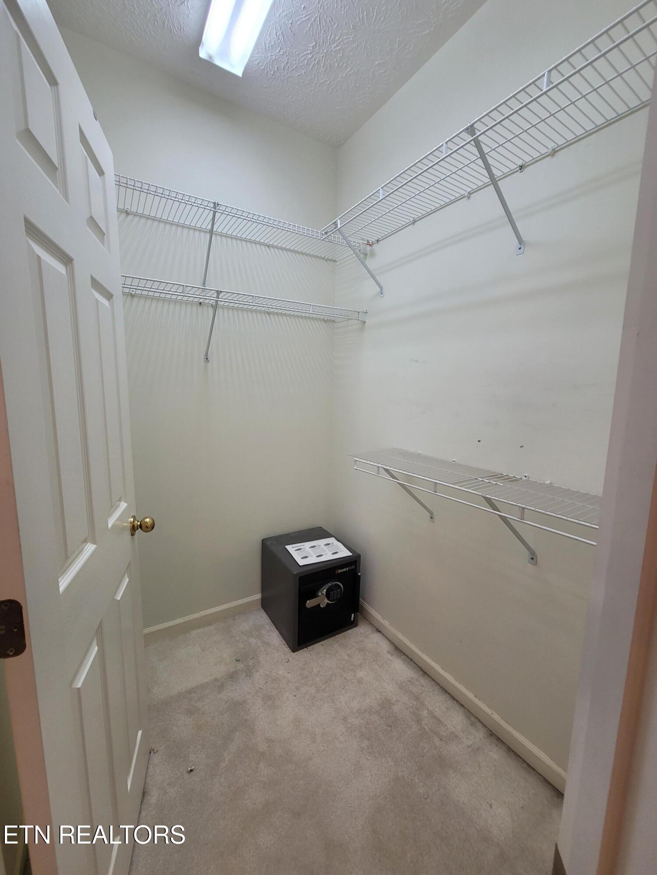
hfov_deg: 89.9
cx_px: 328
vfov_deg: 106.2
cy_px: 438
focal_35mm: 13
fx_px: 329
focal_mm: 2.2
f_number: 2.2
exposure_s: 1/60
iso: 125
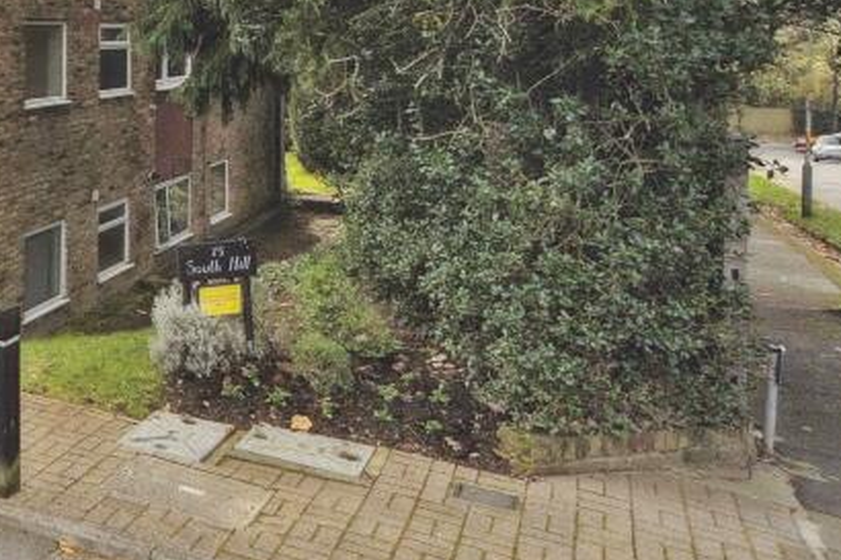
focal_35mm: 40
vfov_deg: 31.5
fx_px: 934
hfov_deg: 36.7
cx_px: -178
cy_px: 34
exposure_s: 1/800
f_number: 9
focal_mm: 16
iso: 400
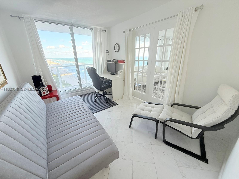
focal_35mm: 14
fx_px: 97
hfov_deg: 102.1
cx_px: 120
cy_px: 90
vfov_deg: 85.7
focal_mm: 2.22
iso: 125
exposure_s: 1/99
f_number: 2.2
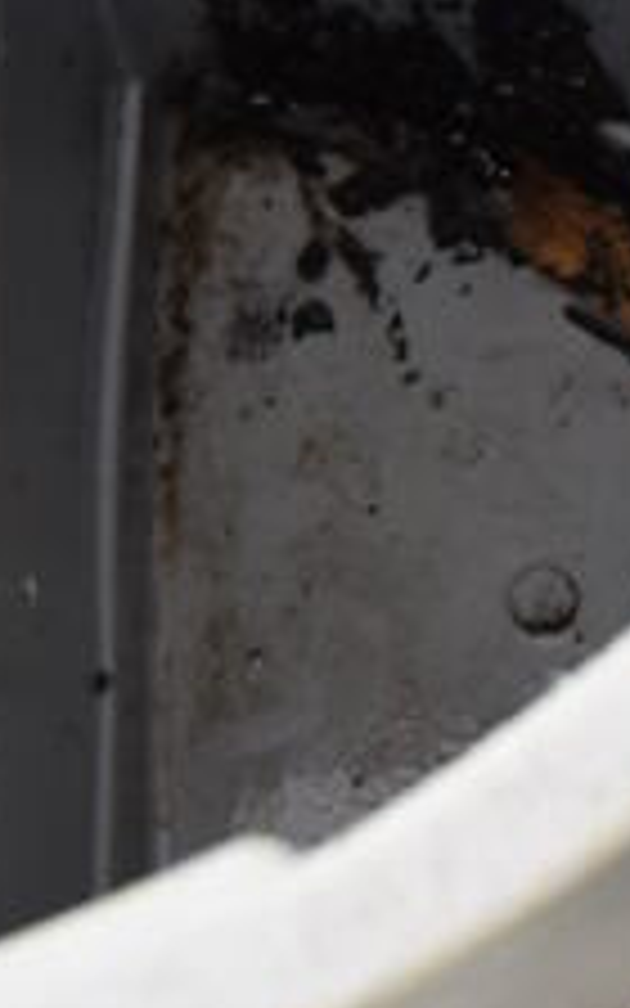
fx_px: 3764
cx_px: 122
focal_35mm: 137
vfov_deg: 14.5
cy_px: -362
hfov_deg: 9.5
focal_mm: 22
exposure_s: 1/250
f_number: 6.3
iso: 200
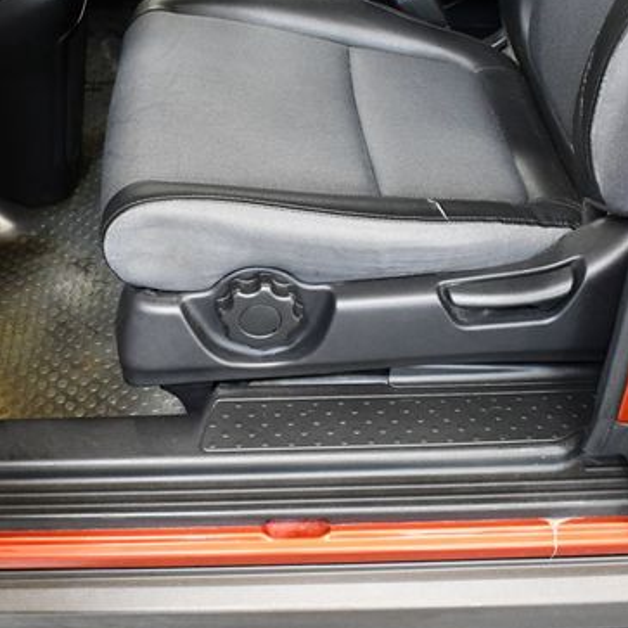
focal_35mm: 54
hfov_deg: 31.4
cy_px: 360
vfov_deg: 31.6
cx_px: 220
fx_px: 1108
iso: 3200
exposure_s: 1/100
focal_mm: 18
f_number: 3.5
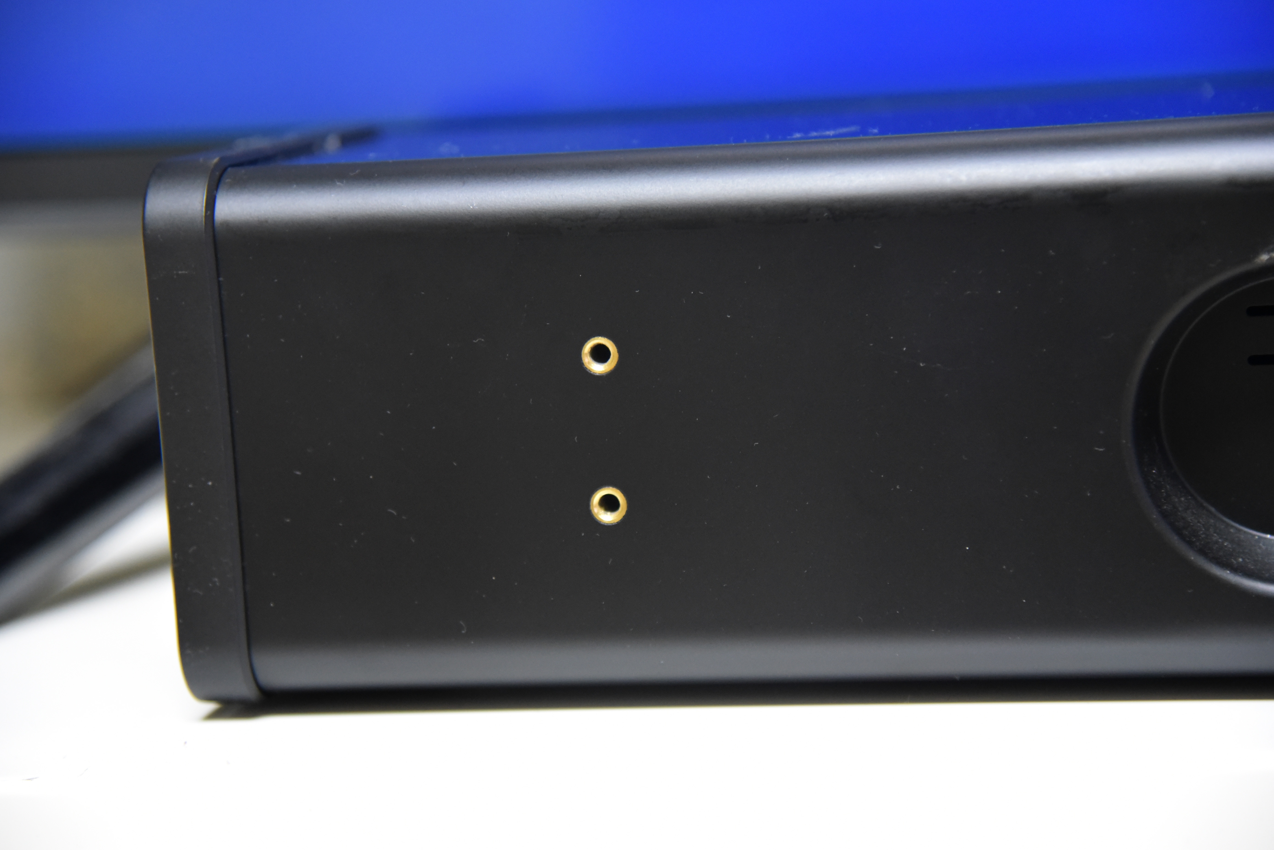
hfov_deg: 20.4
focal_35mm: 100
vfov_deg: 13.7
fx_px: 3540
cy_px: 429
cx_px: 629
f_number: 4
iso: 4500
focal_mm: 92
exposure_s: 1/60
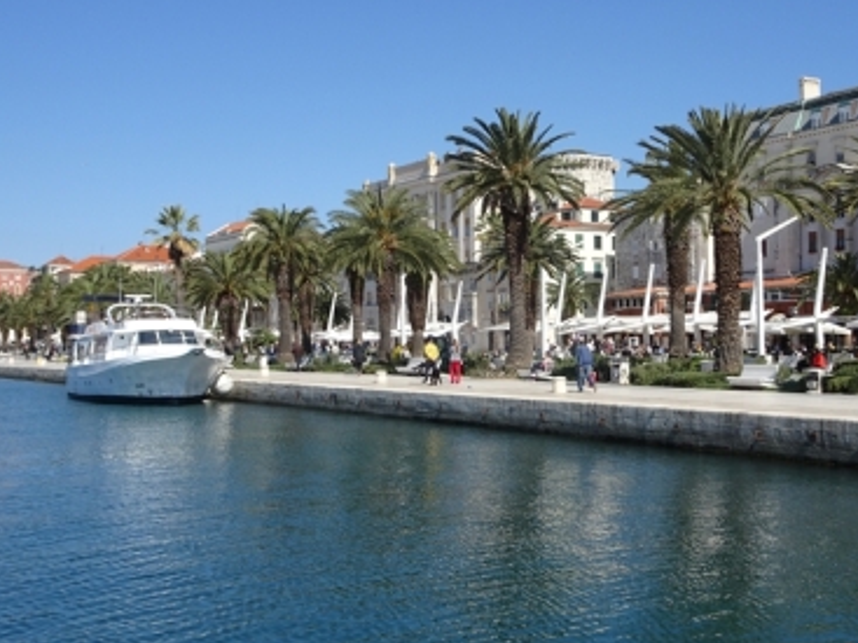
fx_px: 1115
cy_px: 300
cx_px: 510
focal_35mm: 45
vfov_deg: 32.2
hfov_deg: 41.9
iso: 80
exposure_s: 1/800
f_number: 4
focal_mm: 5.61
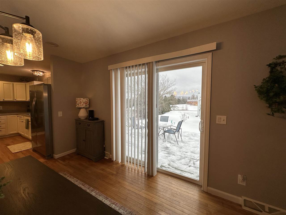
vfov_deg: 85.7
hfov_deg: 102.1
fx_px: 116
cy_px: 108
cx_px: 143
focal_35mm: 14
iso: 40
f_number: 2.2
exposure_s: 1/171
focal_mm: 2.22
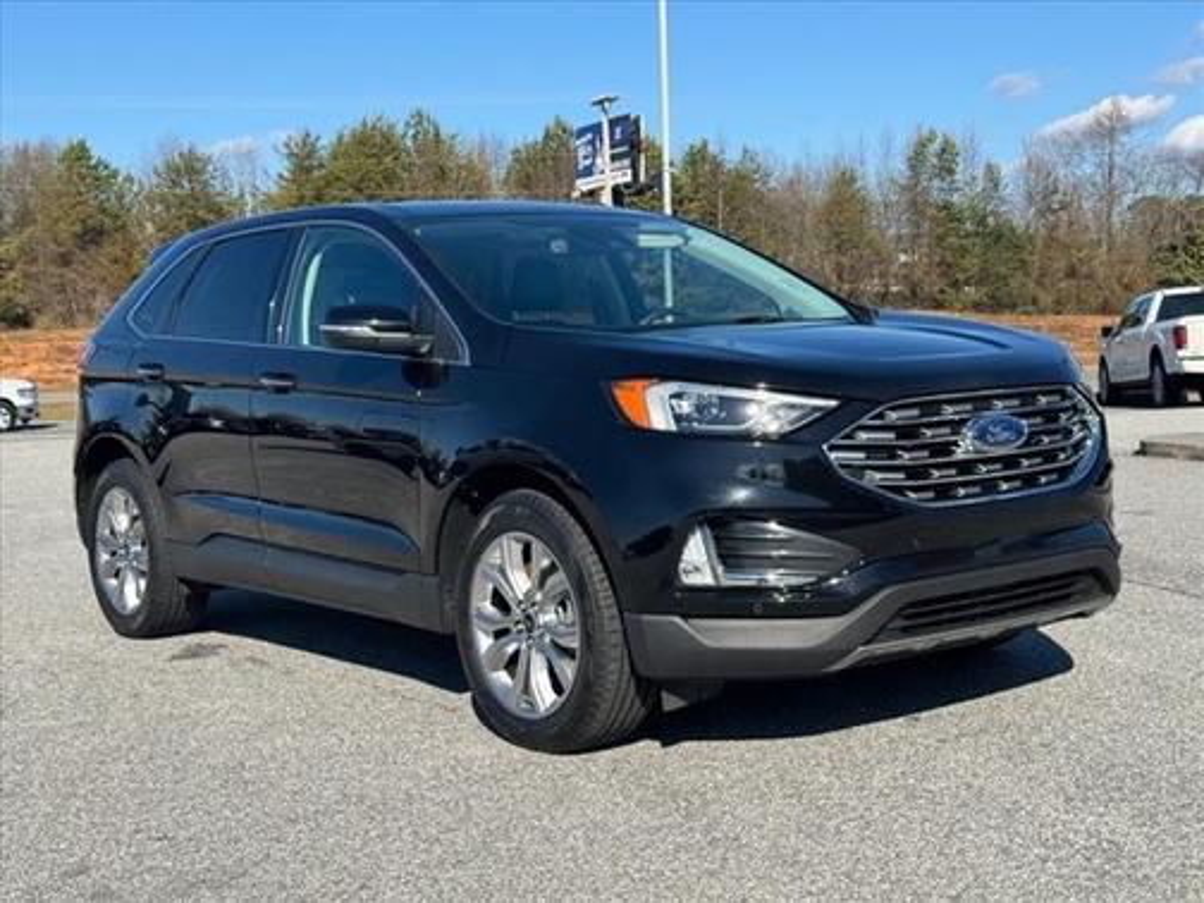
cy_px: 452
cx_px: 602
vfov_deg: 30.3
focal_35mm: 48
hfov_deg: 39.7
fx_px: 1670
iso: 64
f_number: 1.78
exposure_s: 1/3610
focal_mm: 6.76
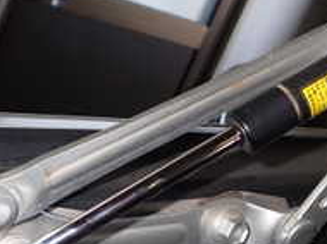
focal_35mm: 79
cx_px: 291
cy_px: 103
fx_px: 745
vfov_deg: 18.6
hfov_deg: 24.1
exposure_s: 1/30
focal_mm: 4.5
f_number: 5.6
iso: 200
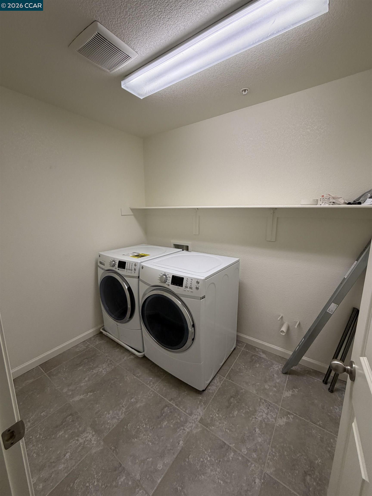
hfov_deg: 85.7
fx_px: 201
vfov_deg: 102.1
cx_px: 186
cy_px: 248
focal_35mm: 14
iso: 160
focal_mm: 2.22
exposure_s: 1/120
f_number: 2.2
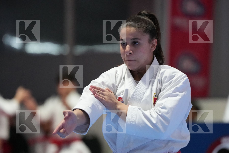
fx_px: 1908
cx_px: 114
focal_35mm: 300
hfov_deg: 6.9
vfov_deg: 4.6
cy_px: 76
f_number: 2.8
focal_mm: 200
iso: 6400
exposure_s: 1/500
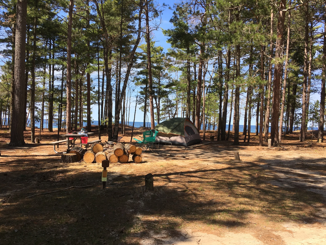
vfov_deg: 48.2
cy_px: 122
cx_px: 163
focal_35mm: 29
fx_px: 273
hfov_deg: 61.7
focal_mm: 4.15
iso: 25
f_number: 2.2
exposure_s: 1/950
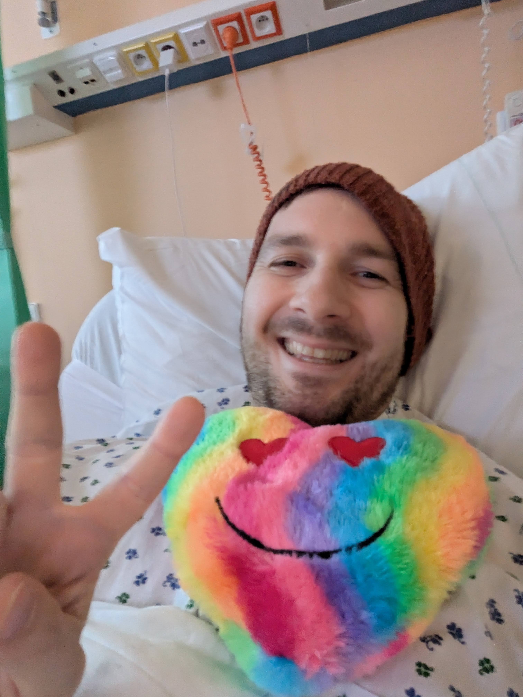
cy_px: 348
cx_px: 262
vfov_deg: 79.0
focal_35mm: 21
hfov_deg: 63.4
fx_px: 423
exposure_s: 1/16.7
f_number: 2.2
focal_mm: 2.74
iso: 1130
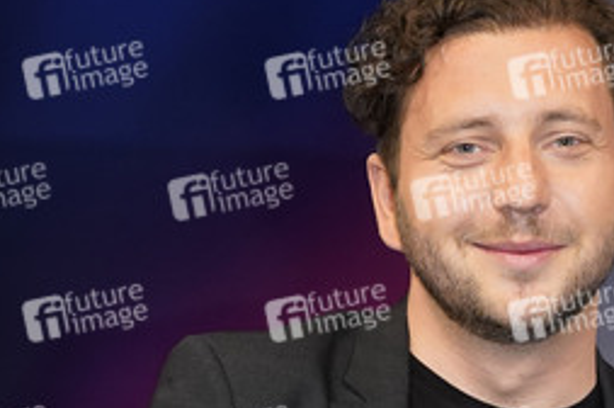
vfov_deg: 18.6
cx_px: 506
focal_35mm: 73
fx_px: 1243
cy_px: 253
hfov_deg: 27.1
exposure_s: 1/160
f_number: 5.6
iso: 2000
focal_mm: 41
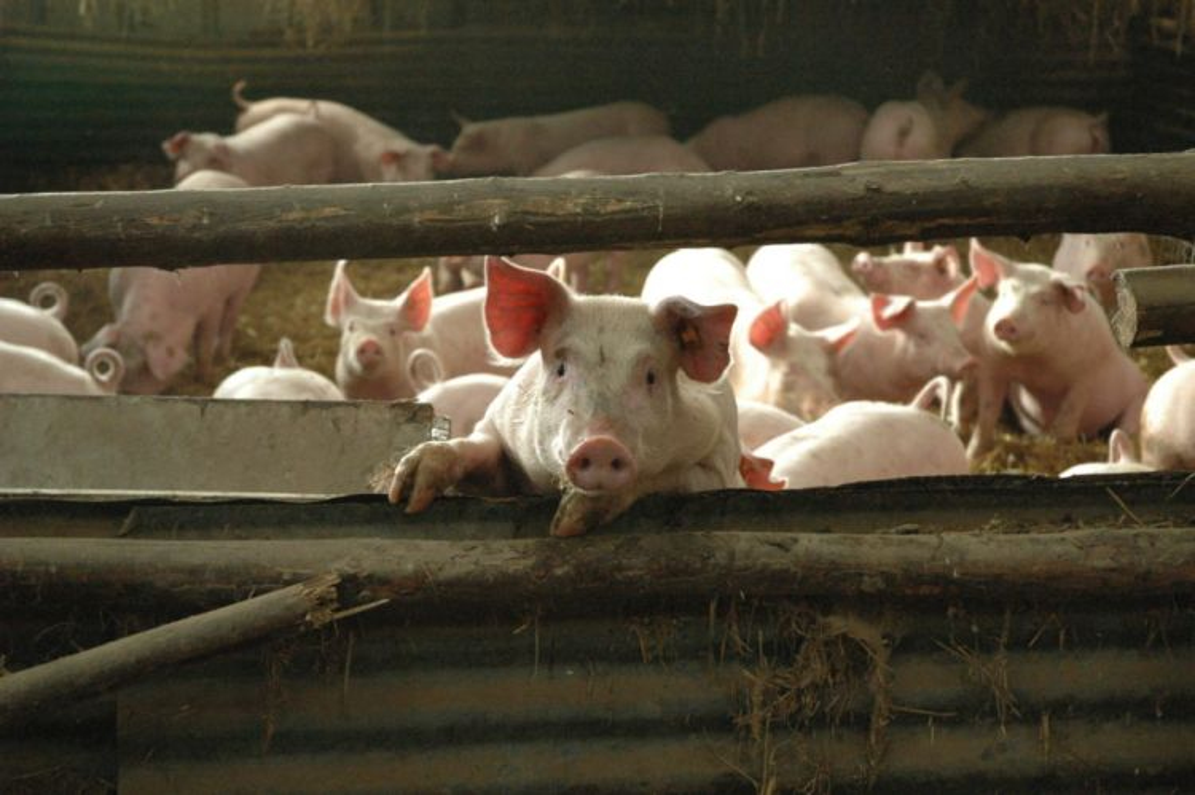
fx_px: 2388
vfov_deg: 18.9
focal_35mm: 72
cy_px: 398
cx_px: 598
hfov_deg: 28.1
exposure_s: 1/30
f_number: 4.5
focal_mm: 48
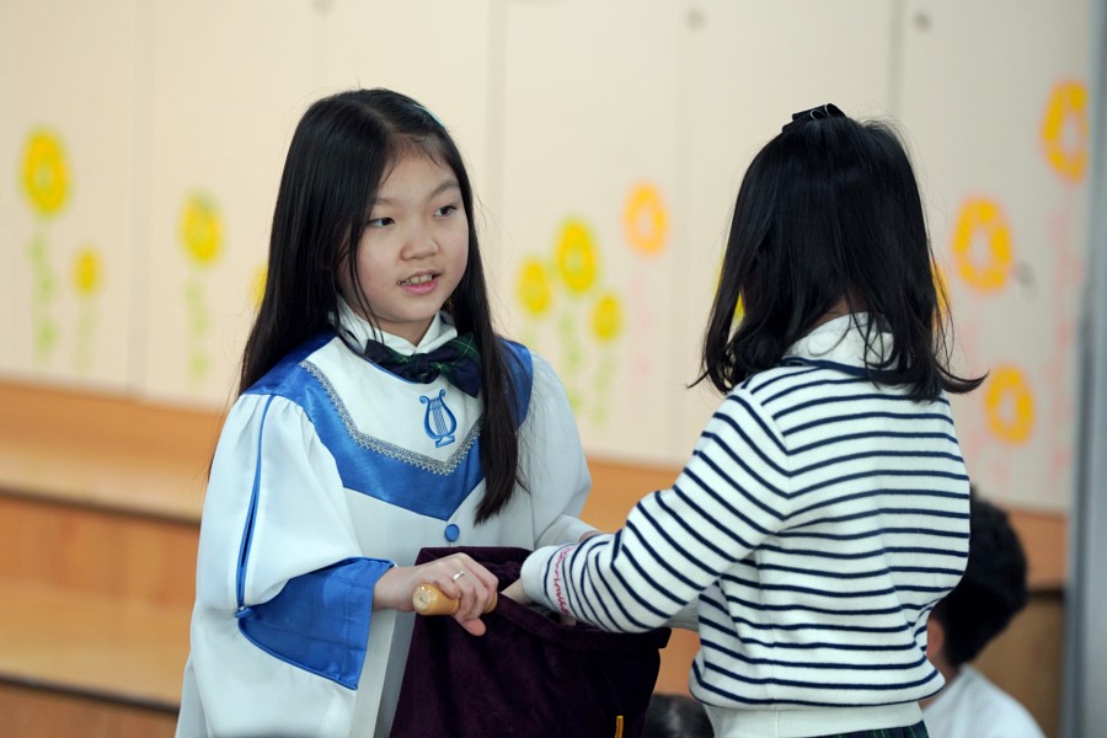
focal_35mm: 200
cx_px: 554
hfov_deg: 10.3
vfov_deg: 6.9
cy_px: 369
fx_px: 6150
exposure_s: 1/250
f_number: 4
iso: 1250
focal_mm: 200
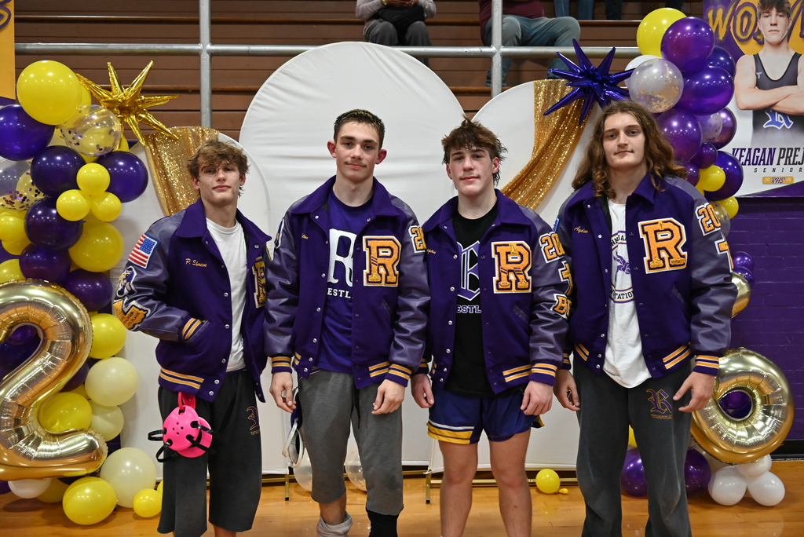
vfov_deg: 36.9
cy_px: 268
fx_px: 804
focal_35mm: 36
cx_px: 402
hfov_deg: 53.1
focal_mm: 36
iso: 2800
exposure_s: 1/125
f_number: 4.8
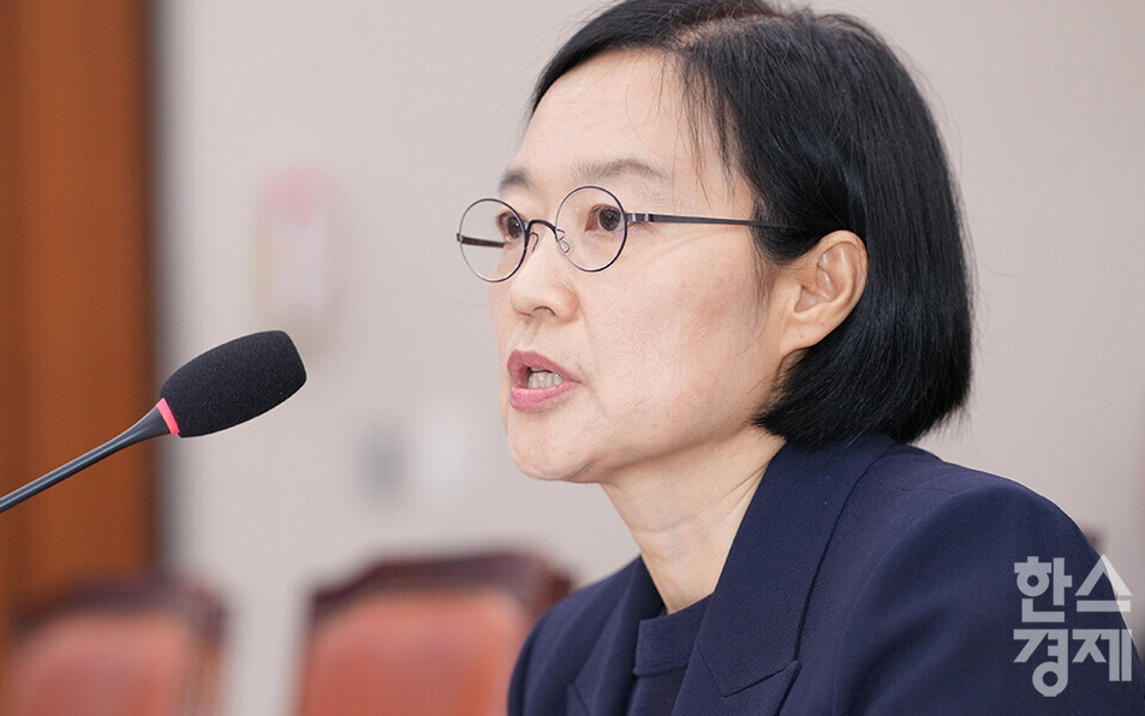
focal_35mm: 193
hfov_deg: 10.9
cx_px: 574
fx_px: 6024
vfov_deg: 6.8
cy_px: 333
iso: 2500
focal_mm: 188
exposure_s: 1/200
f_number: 4.5
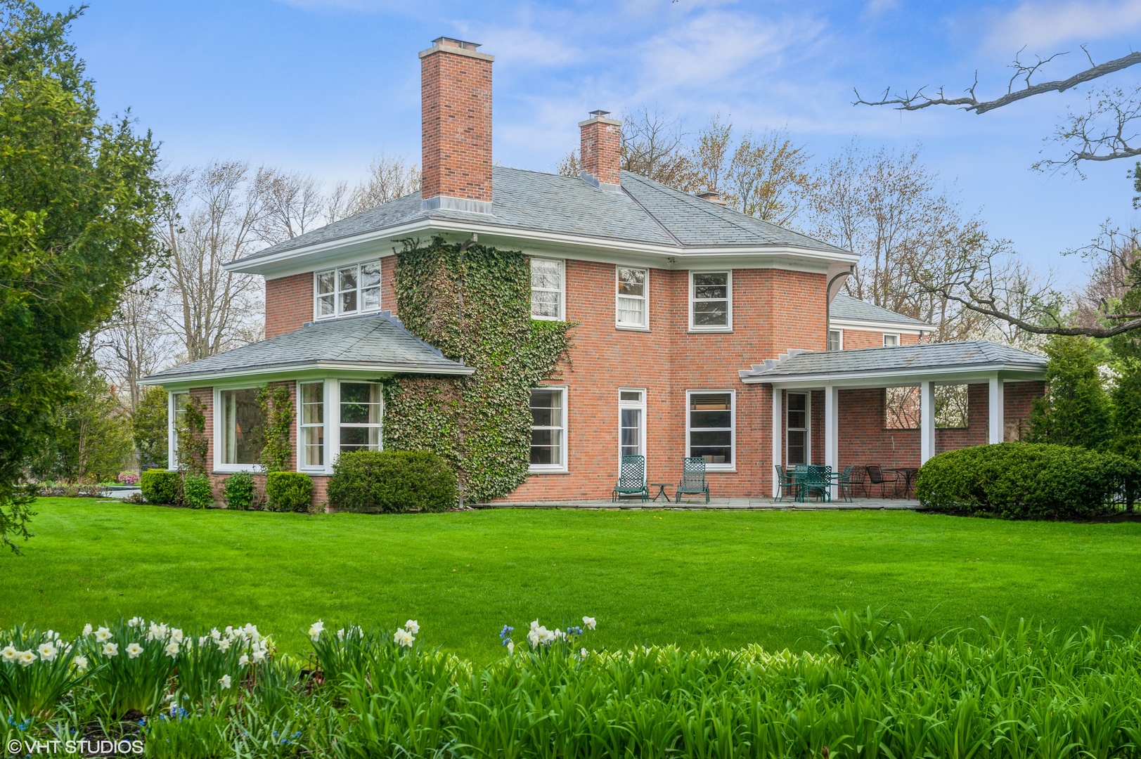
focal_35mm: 46
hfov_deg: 42.8
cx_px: 570
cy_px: 380
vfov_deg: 29.2
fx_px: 1457
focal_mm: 46
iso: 200
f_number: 8
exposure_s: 1/200
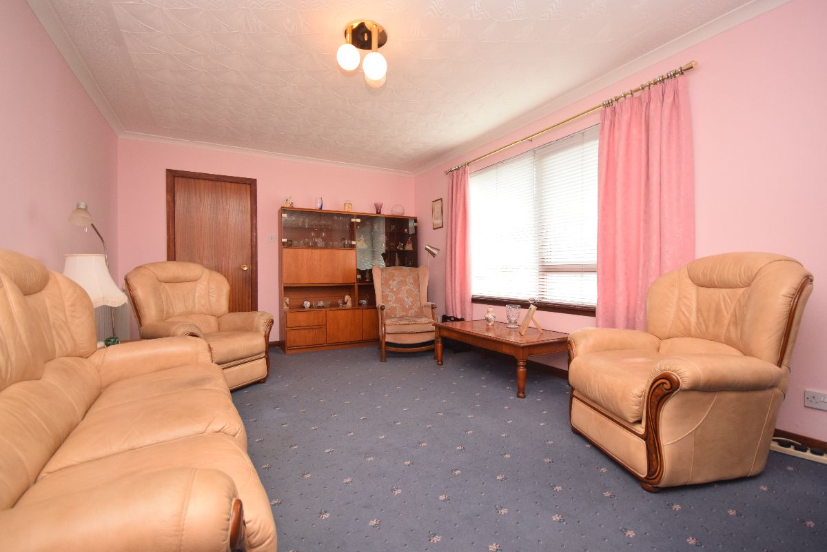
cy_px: 276
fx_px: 345
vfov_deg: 77.3
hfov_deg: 100.4
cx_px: 414
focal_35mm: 15
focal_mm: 10
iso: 800
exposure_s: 1/125
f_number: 5.6
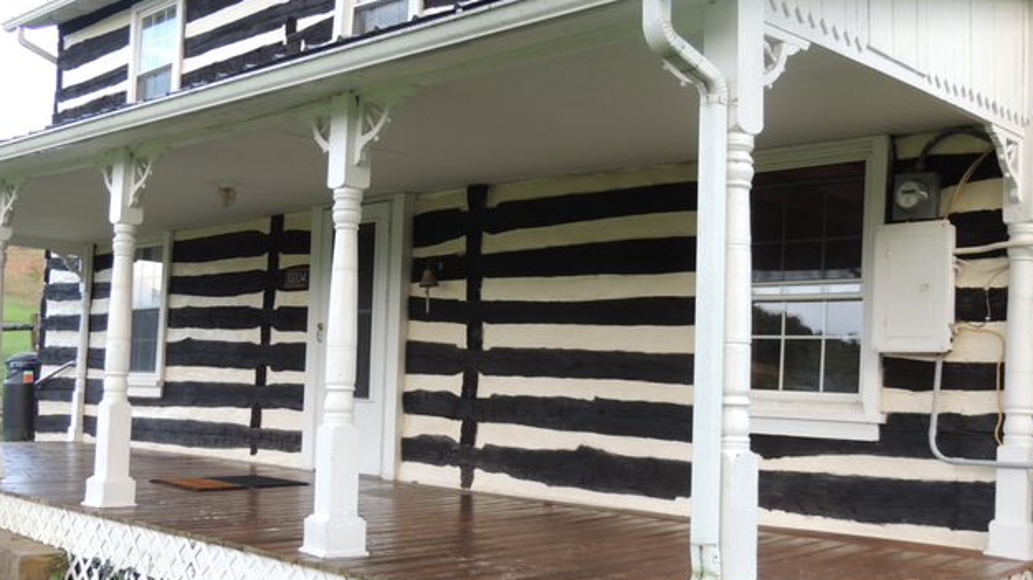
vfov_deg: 27.1
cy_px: 302
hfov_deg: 46.4
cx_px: 515
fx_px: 1205
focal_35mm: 44
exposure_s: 1/60
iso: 100
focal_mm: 7.1
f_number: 3.3
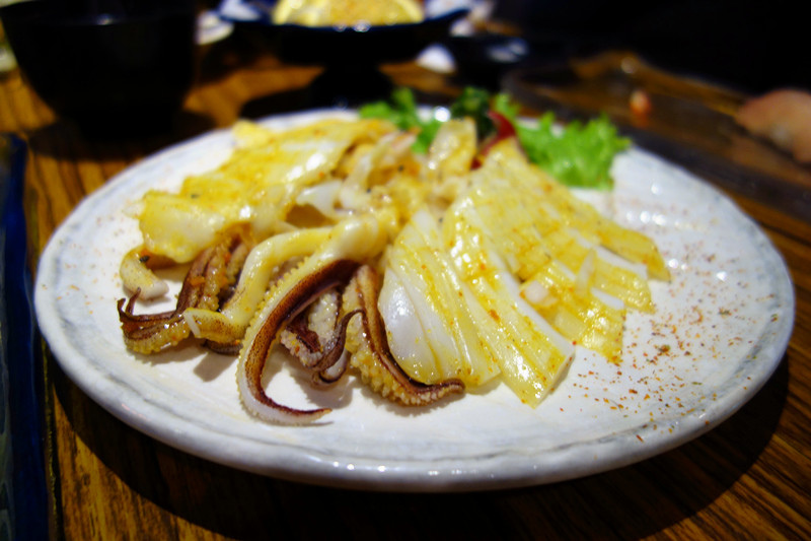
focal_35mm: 28
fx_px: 631
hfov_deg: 65.5
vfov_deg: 46.4
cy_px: 270
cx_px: 406
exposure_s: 1/30
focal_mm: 10.4
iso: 160
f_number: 1.8
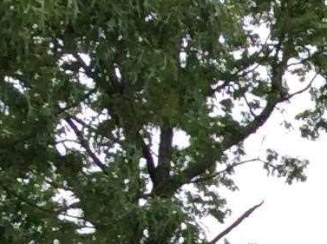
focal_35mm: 227
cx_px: 878
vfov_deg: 6.0
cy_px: 753
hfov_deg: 7.9
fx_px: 2140
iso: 32
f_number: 2.4
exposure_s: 1/510
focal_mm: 3.3
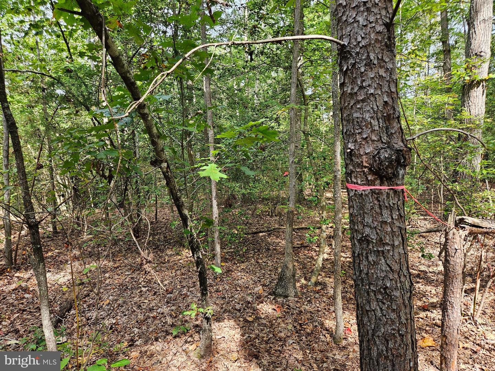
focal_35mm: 23
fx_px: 329
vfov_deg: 58.9
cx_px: 248
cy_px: 186
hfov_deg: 73.9
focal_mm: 5.4
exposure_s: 1/120
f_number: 1.8
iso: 32
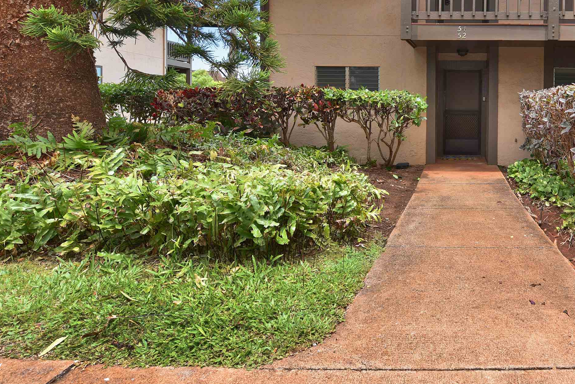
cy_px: 103
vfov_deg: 53.0
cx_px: 460
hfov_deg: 68.8
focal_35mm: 23
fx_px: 367
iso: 100
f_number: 6.3
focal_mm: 14
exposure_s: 1/160
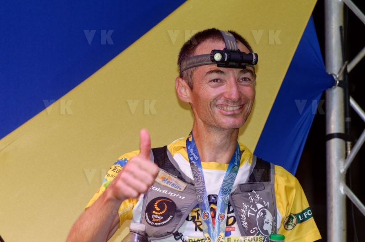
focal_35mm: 300
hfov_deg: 6.9
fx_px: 3036
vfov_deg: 4.6
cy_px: 121
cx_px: 182
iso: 1000
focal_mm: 200
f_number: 5.6
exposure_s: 1/160
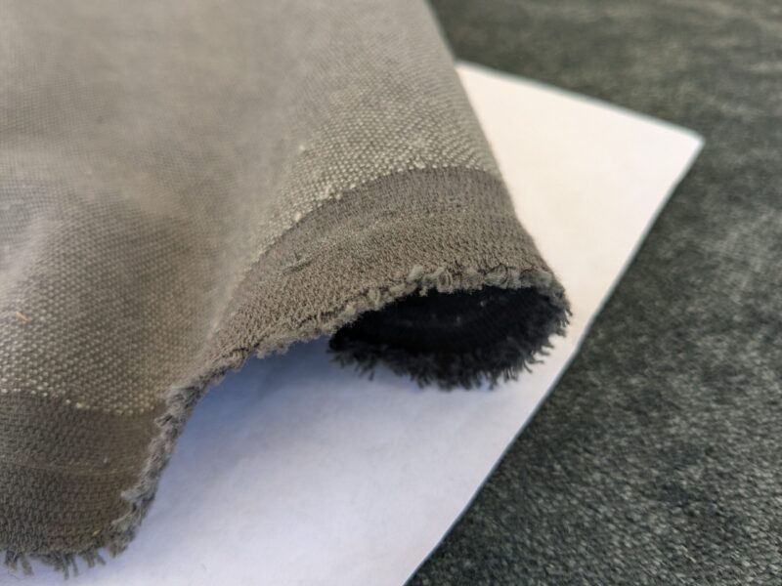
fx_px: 610
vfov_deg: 51.4
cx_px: 391
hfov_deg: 65.3
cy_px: 293
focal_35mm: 27
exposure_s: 1/487
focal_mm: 4.38
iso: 60
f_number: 1.73
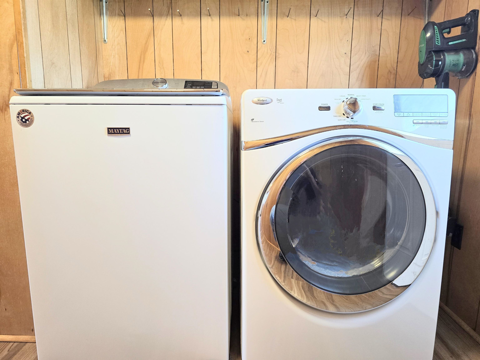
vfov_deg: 58.9
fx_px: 319
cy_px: 180
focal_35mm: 23
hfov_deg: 73.9
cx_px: 240
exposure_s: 1/120
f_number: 1.7
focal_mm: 6.3
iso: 160
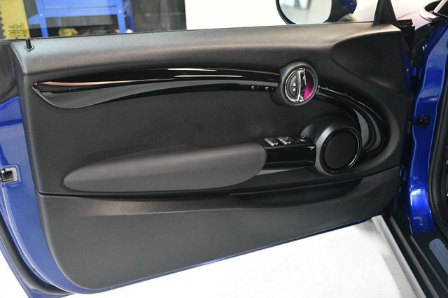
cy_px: 149
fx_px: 497
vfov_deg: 33.4
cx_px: 224
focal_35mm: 40
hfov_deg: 48.5
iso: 4000
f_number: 4
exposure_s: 1/60
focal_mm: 27
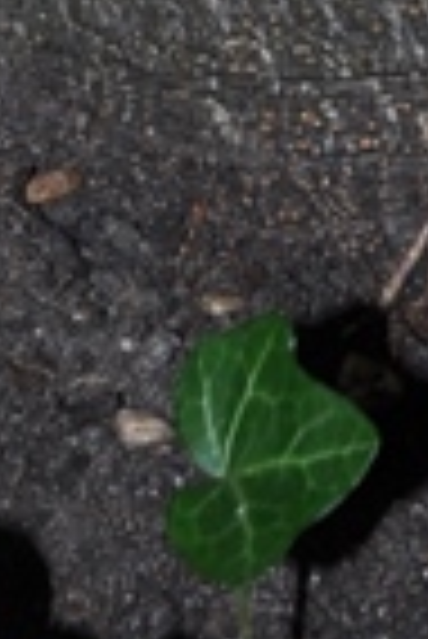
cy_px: -1624
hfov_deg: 3.0
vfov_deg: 4.3
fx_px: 8058
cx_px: 748
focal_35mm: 453
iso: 200
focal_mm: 42
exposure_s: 1/200
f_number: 9
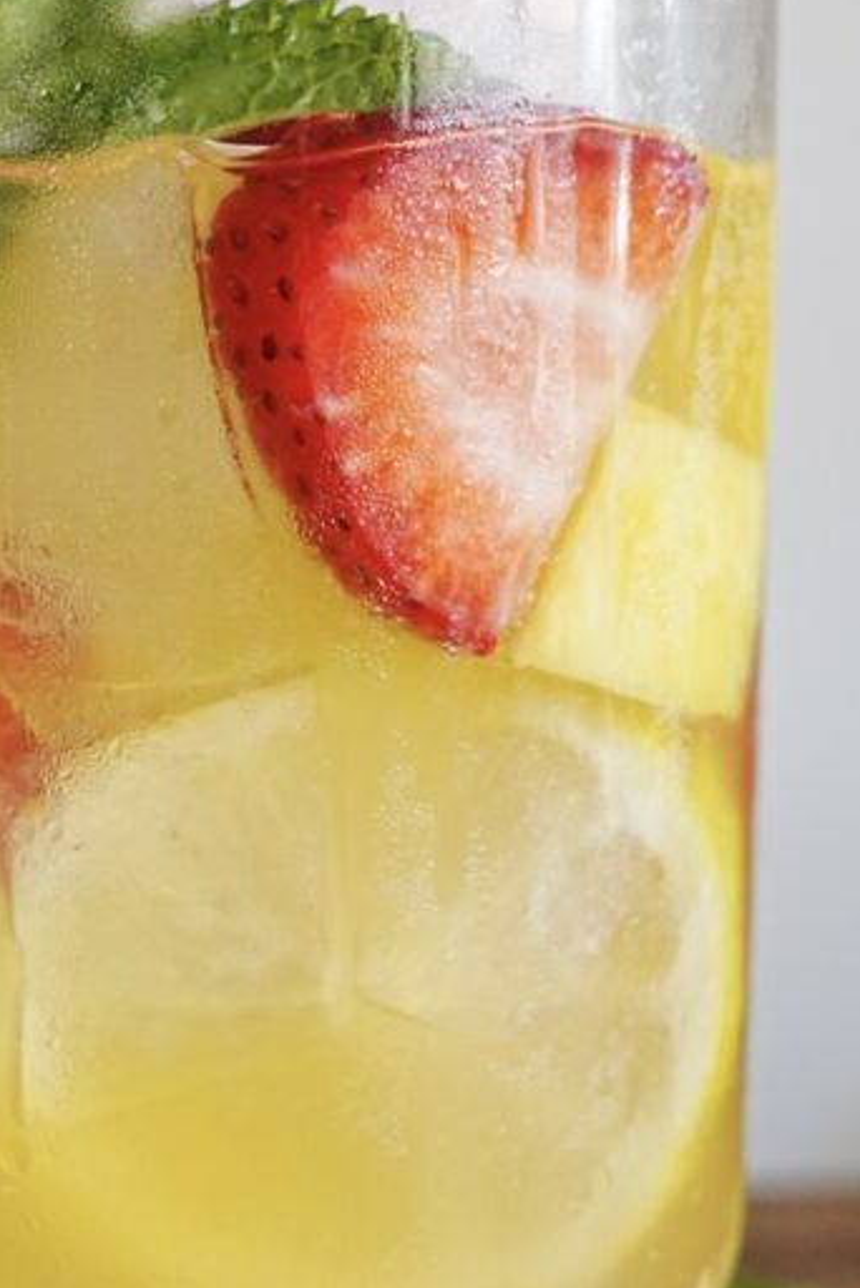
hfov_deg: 19.2
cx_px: 251
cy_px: 669
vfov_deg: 28.5
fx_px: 2533
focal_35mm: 71
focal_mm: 23.6
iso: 800
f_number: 5
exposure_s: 1/100
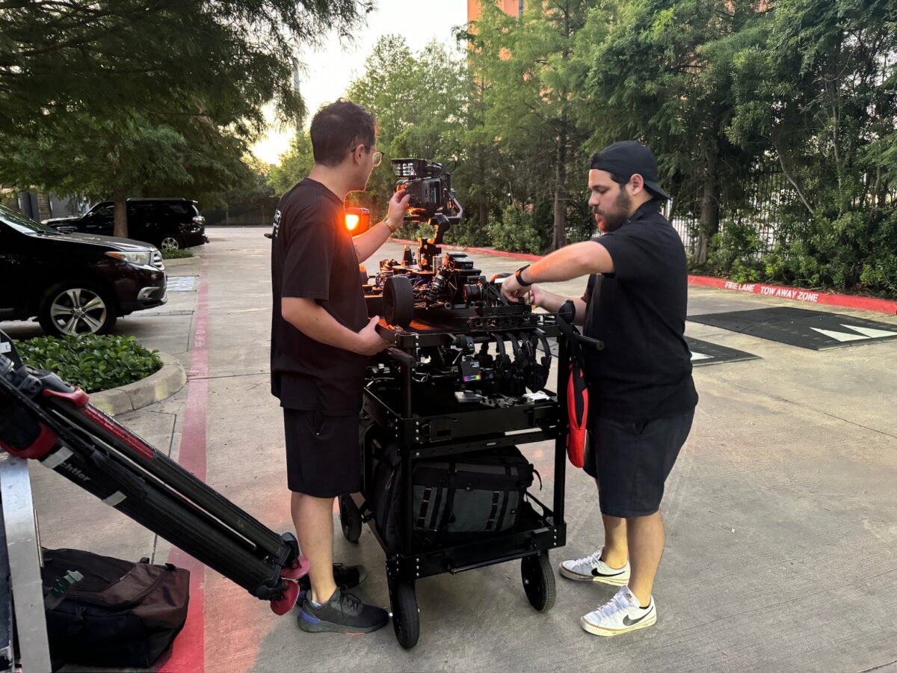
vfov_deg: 56.8
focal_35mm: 24
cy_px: 336
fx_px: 622
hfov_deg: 71.6
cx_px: 448
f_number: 1.78
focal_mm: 6.76
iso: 1000
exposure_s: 1/30
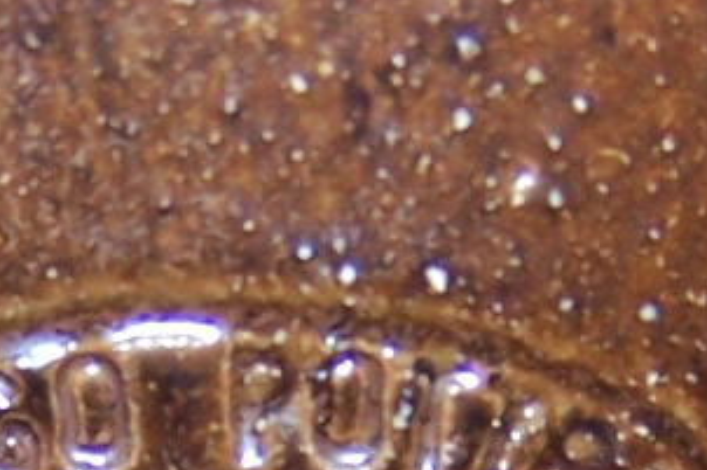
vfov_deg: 6.6
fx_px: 3984
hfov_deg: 10.1
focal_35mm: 203
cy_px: 814
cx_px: 225
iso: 80
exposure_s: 1/60
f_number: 2.8
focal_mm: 6.3
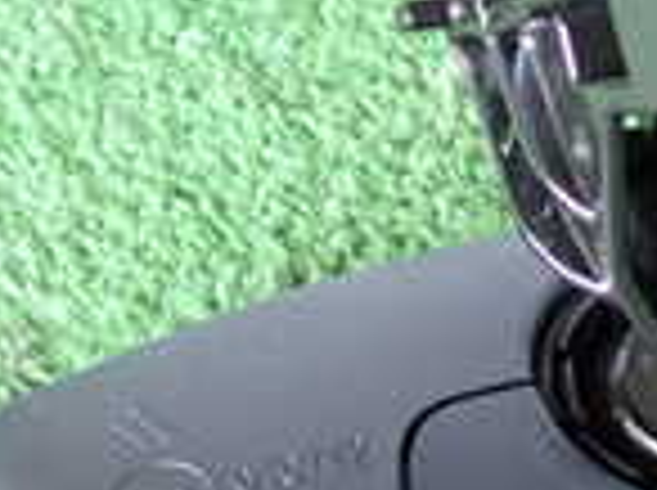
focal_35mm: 148
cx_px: 590
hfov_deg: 13.2
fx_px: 2804
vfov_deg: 9.9
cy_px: 503
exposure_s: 1/40
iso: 320
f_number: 2.5
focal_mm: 6.37
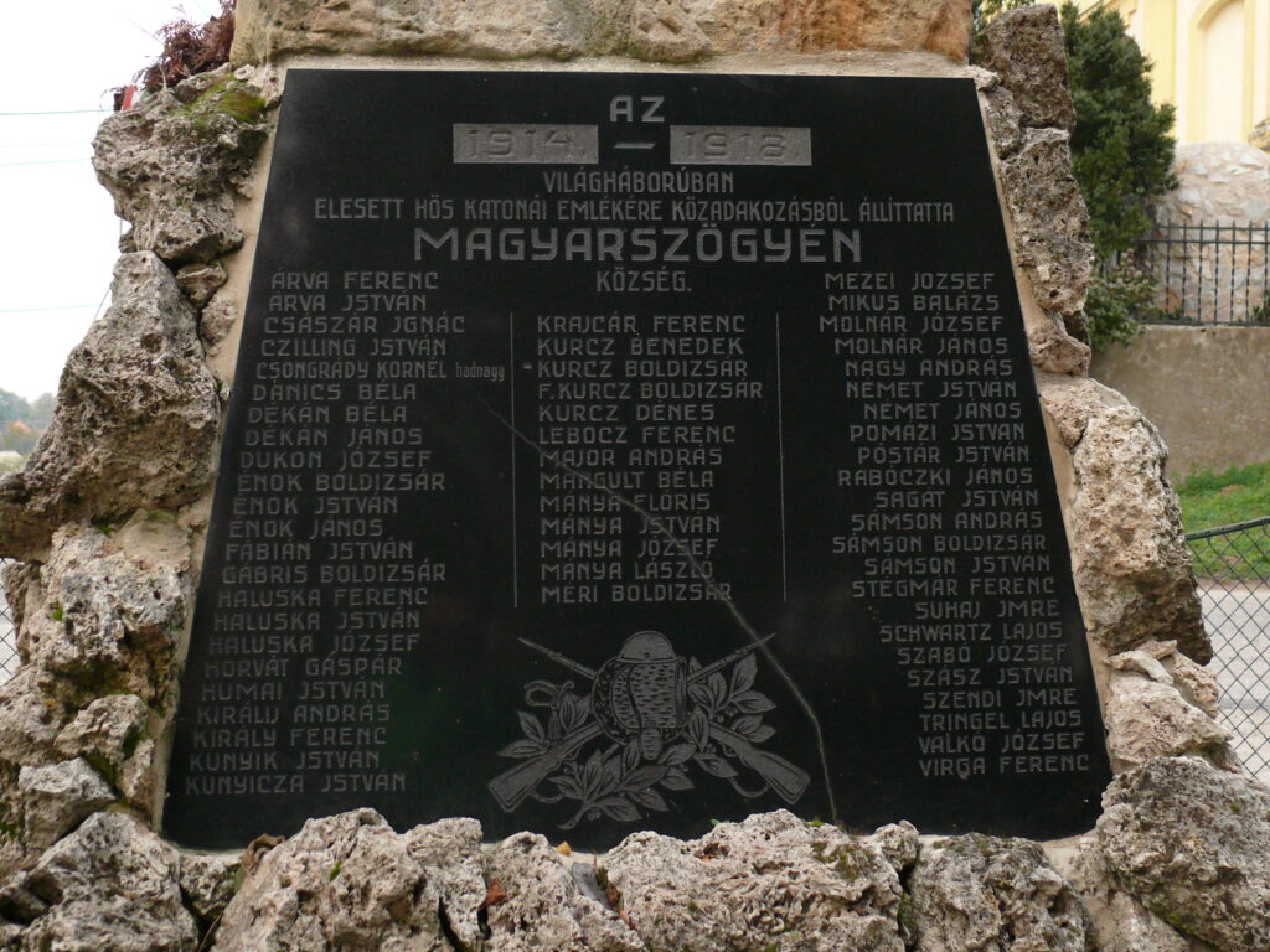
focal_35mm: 47
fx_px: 1724
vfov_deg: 30.9
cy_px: 476
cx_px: 635
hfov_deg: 40.4
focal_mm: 10
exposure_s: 1/80
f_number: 3.2
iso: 200
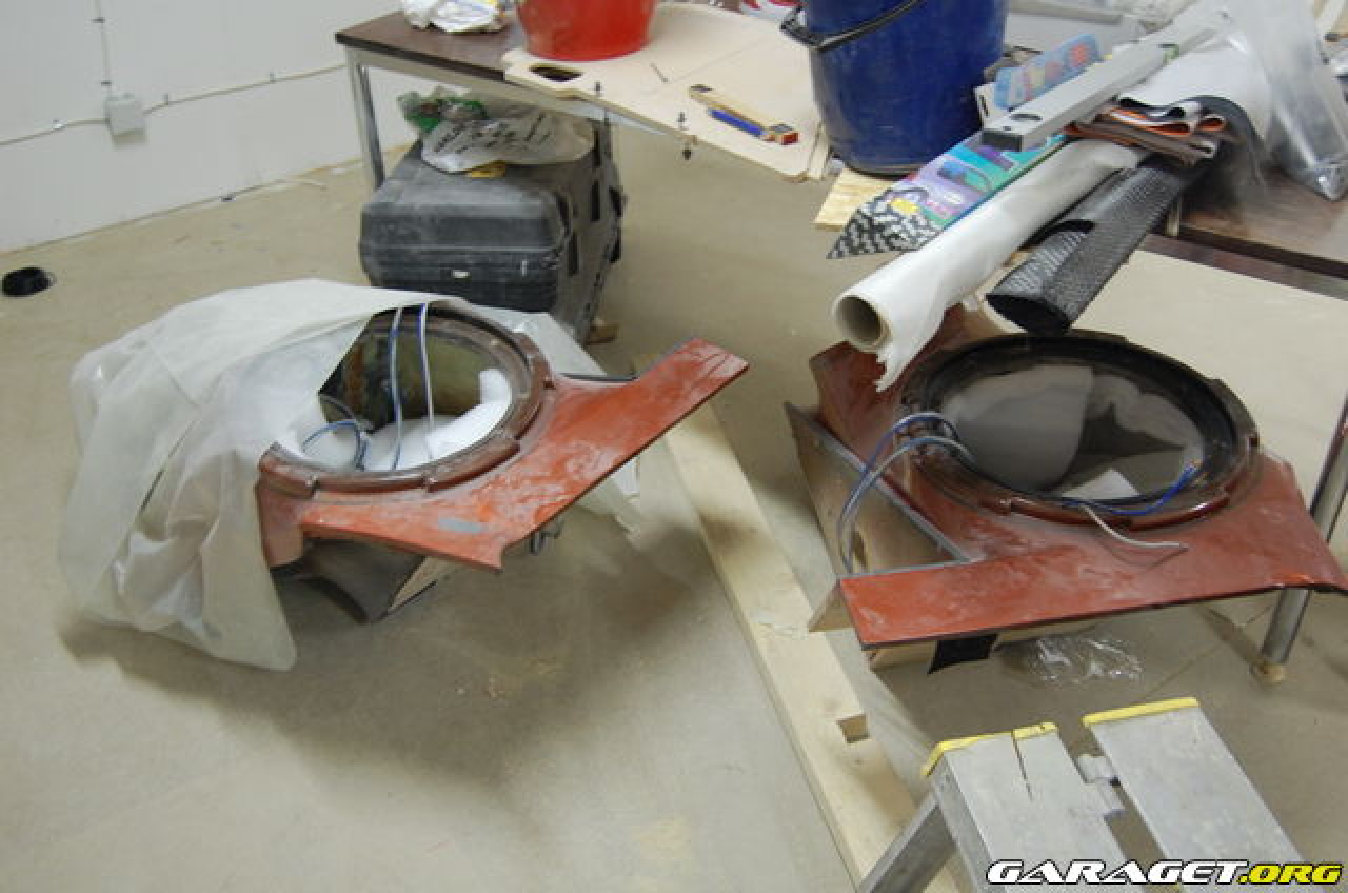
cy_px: 446
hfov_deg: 55.2
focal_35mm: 34
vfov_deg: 38.2
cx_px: 674
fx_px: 1289
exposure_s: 1/8
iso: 800
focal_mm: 23
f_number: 3.8
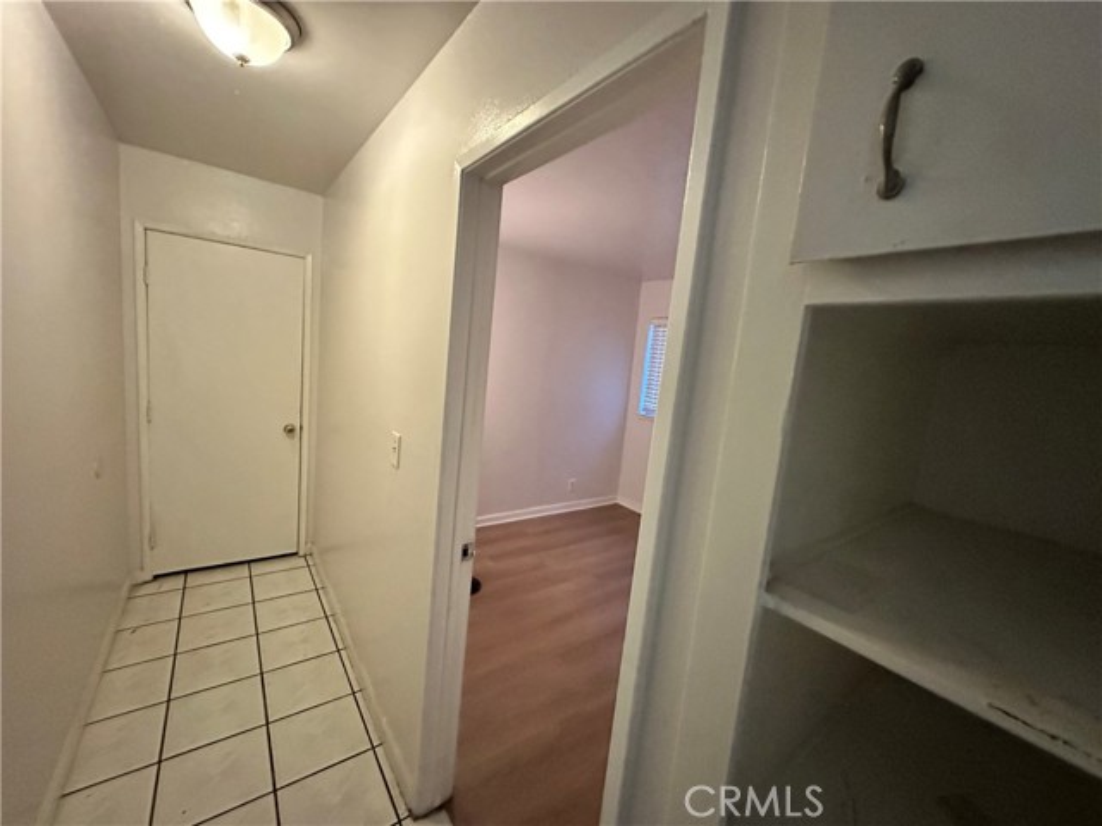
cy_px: 413
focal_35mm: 14
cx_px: 551
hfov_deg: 102.1
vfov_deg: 85.7
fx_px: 446
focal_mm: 2.22
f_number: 2.2
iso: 1000
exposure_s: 1/60
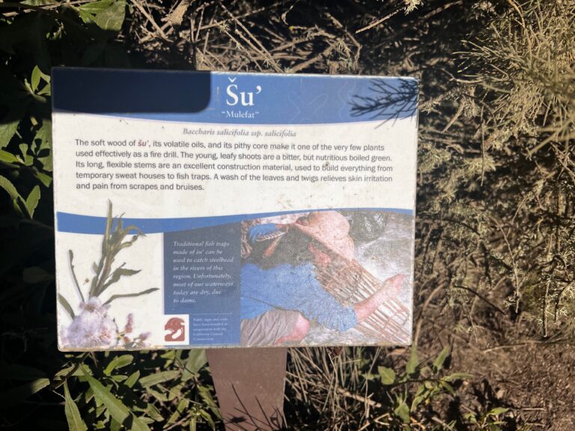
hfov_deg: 67.3
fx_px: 432
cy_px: 216
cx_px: 288
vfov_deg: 53.1
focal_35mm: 26
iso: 50
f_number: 1.5
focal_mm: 5.7
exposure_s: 1/14286
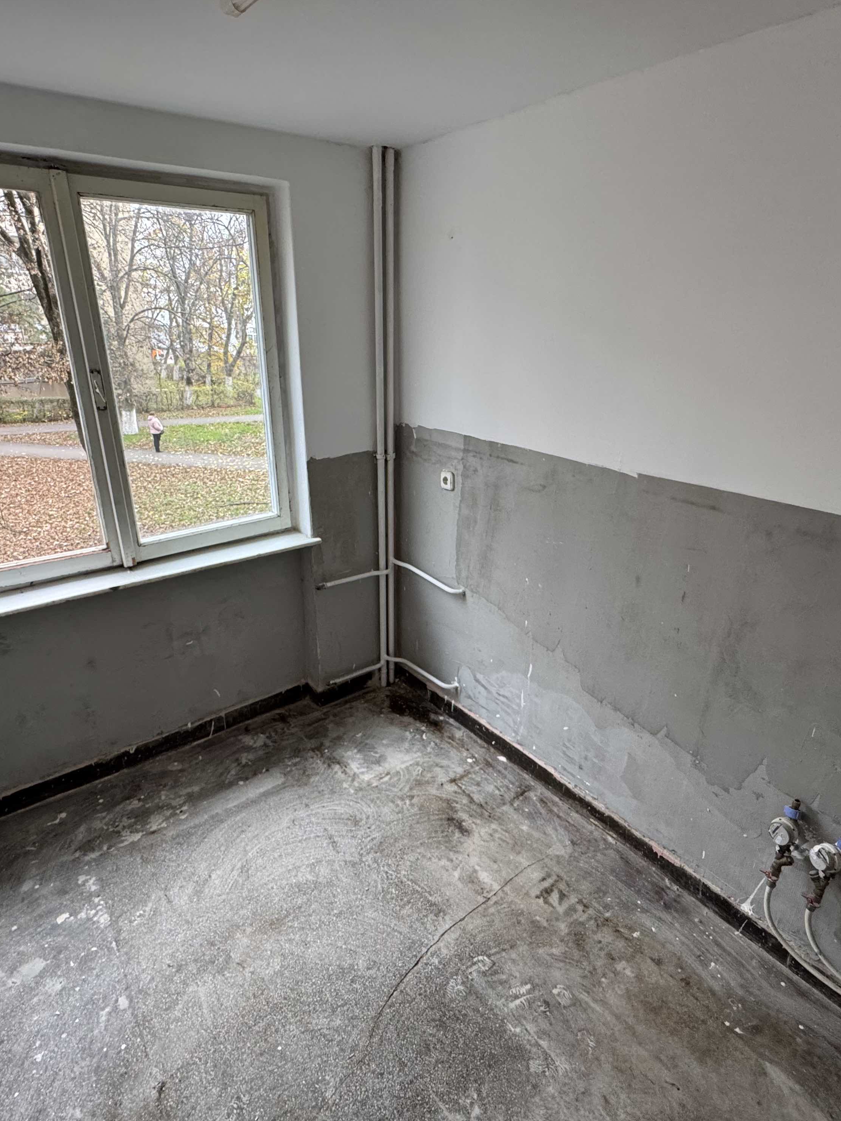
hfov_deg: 68.7
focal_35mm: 19
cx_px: 420
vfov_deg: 84.7
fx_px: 616
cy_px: 557
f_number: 2.2
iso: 250
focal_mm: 2.22
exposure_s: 1/99
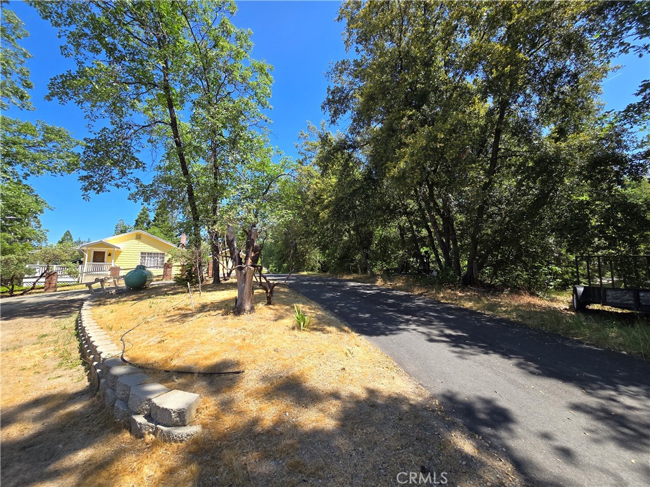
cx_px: 325
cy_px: 244
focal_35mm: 13
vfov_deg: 89.9
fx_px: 244
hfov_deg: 106.2
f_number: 2.2
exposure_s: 1/1002
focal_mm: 2.2
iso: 50
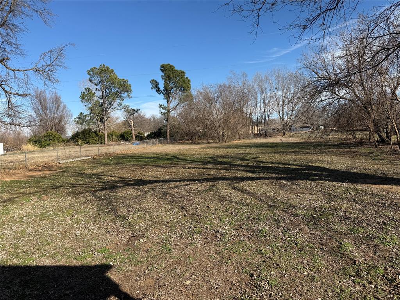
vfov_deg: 56.8
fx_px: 277
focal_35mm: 24
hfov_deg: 71.6
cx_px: 200
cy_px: 150
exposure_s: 1/3953
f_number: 1.78
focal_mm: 6.76
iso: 80
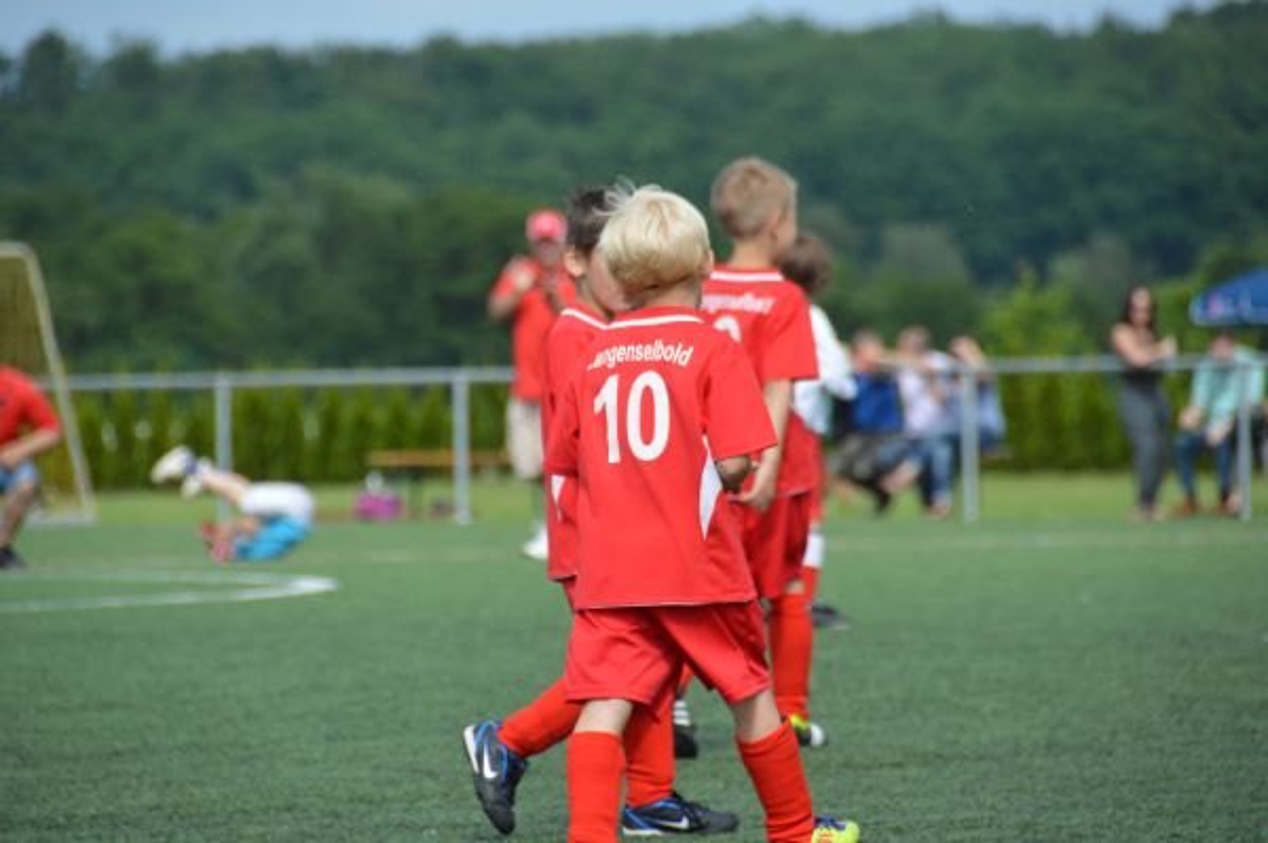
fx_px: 10558
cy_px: 422
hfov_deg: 6.9
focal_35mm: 300
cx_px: 634
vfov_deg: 4.6
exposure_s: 1/1250
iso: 400
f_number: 5.6
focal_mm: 200
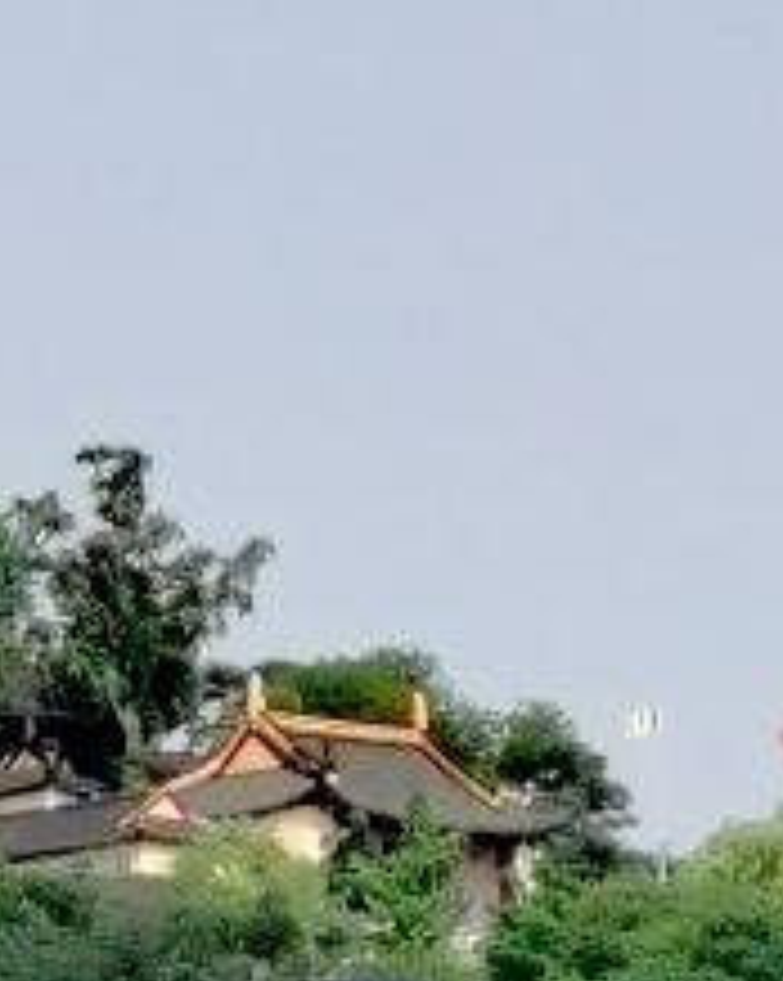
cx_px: -896
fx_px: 20102
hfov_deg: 2.2
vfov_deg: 2.8
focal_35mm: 693
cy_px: 2142
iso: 50
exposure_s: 1/3968
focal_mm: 5.56
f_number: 1.6
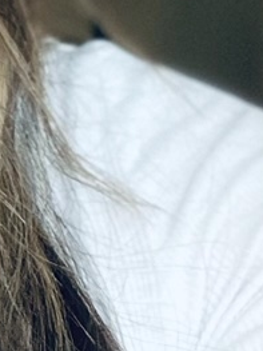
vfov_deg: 10.9
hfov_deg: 7.6
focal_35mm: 176
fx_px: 1784
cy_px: -123
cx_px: -462
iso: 400
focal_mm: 2.71
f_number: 2.2
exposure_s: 1/51
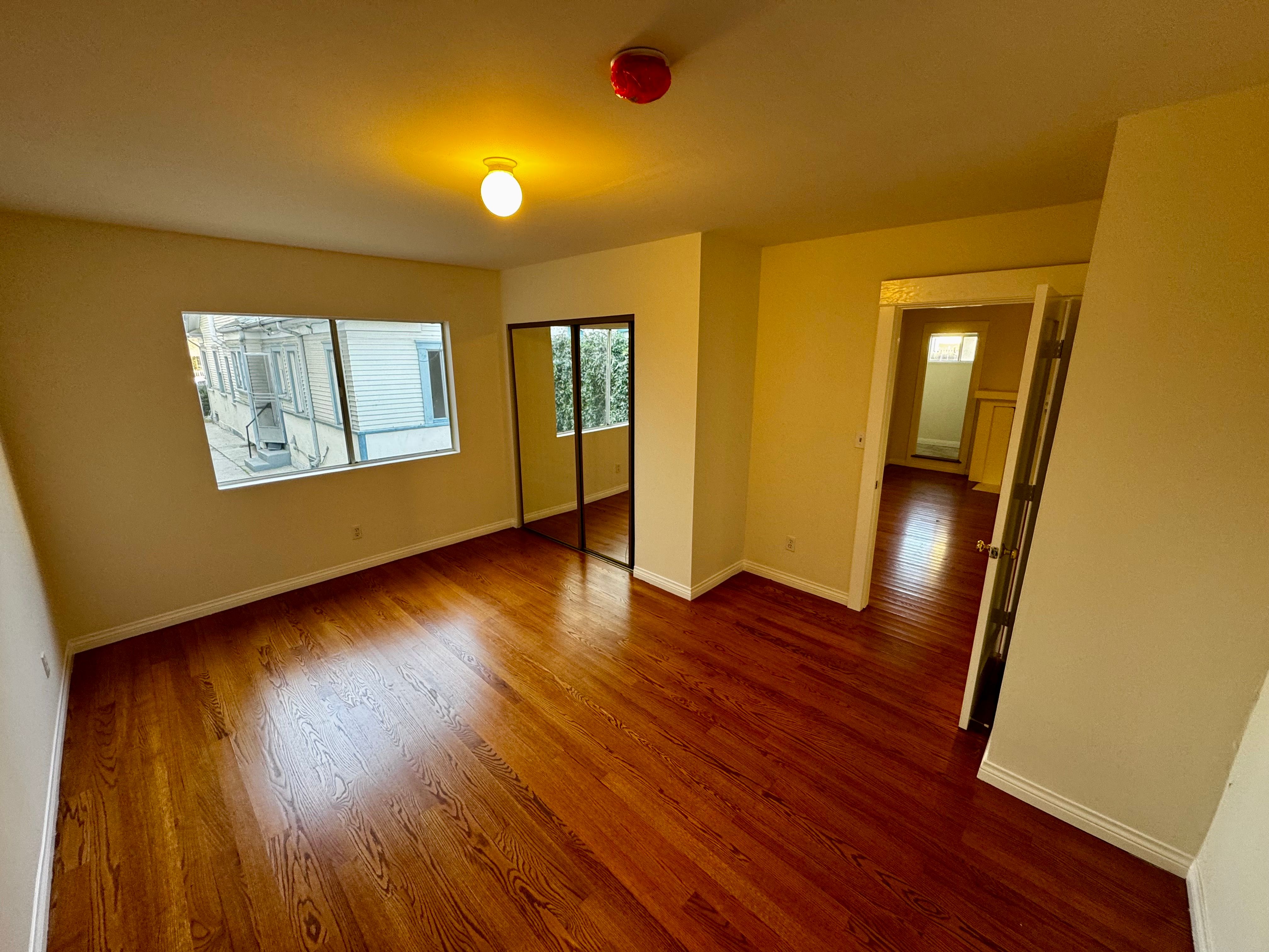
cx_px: 634
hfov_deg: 102.1
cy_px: 476
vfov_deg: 85.7
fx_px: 513
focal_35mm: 14
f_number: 2.2
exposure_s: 1/60
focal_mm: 2.22
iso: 160
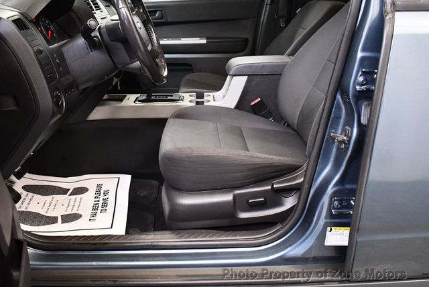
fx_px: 429
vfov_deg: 36.9
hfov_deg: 53.1
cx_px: 214
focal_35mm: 36
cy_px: 144
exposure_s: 1/125
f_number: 3.5
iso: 3200
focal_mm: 18
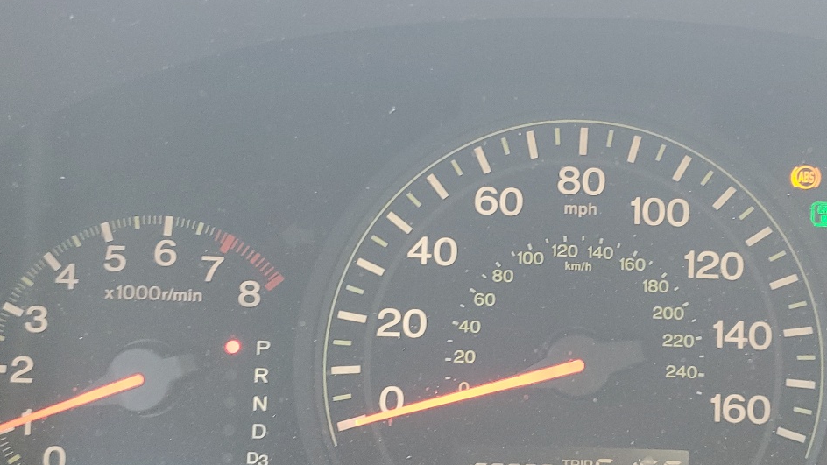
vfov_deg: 24.9
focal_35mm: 48
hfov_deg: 42.4
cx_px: 546
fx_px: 1053
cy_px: 261
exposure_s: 1/60.2
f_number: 1.5
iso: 96
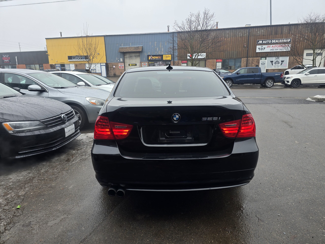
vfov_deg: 58.9
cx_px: 162
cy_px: 122
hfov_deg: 73.9
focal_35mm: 23
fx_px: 216
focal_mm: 6.3
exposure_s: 1/180
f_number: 1.7
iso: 16
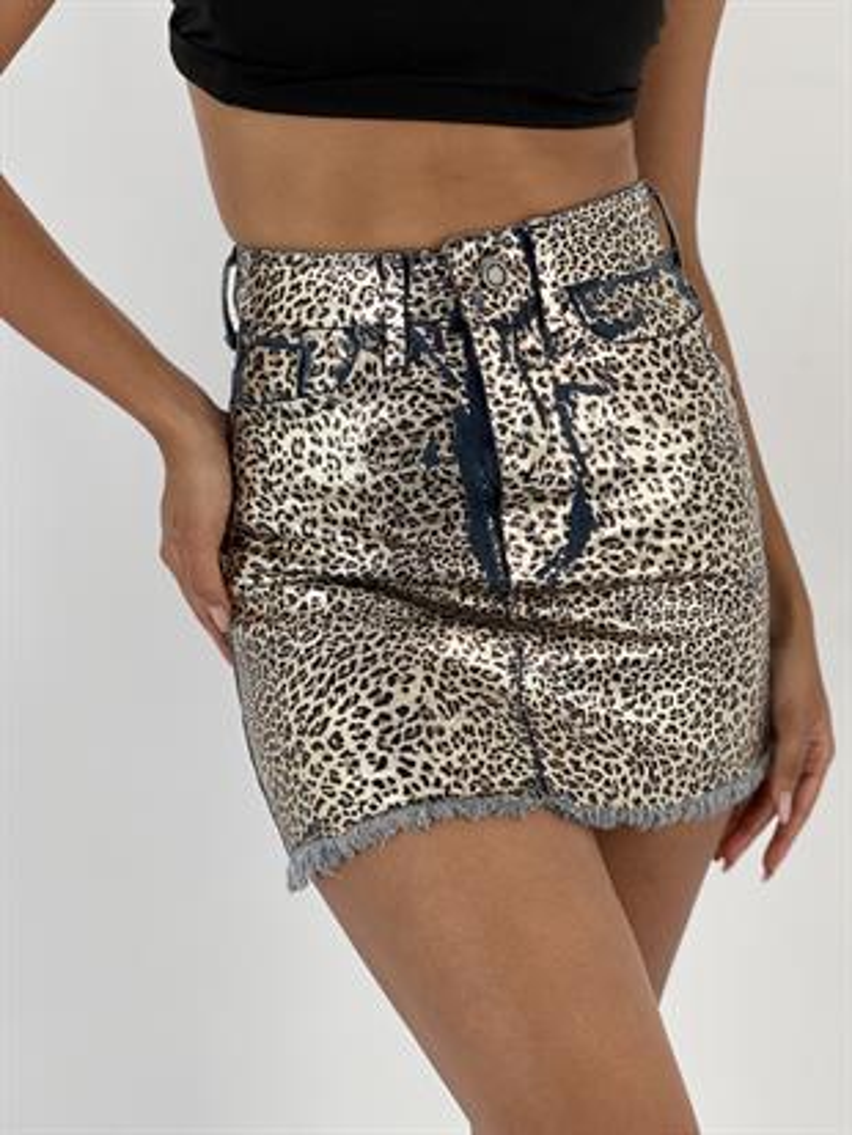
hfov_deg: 19.1
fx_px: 2526
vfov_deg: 25.3
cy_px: 568
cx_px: 426
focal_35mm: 77
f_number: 2.8
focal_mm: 9
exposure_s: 1/100
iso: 50
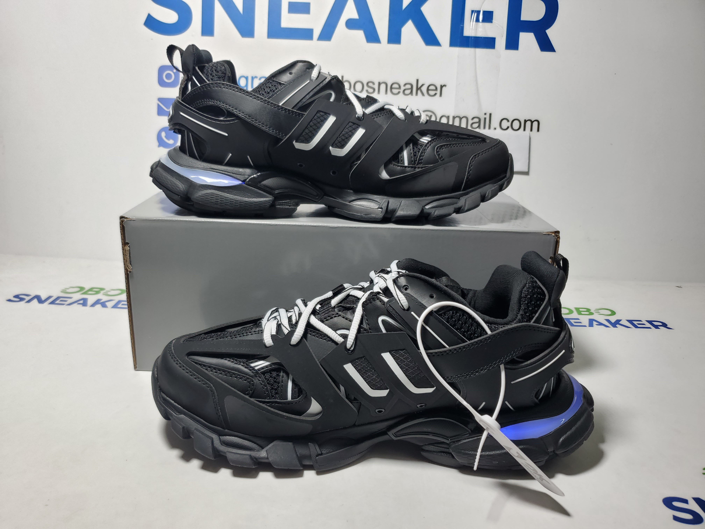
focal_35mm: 26
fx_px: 530
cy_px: 264
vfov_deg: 53.1
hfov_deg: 67.3
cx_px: 352
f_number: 1.5
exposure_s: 1/340
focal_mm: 4.3
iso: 50
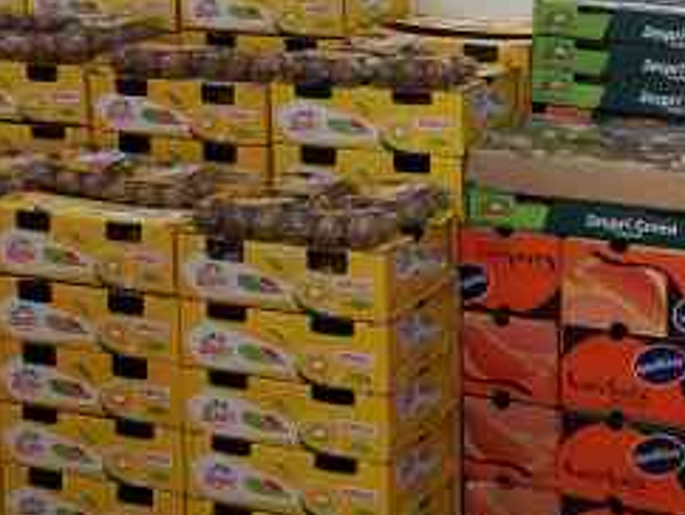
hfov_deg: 24.8
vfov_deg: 18.6
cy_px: 55
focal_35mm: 78
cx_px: 481
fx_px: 1545
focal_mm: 3.95
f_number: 1.8
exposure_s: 1/909
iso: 250
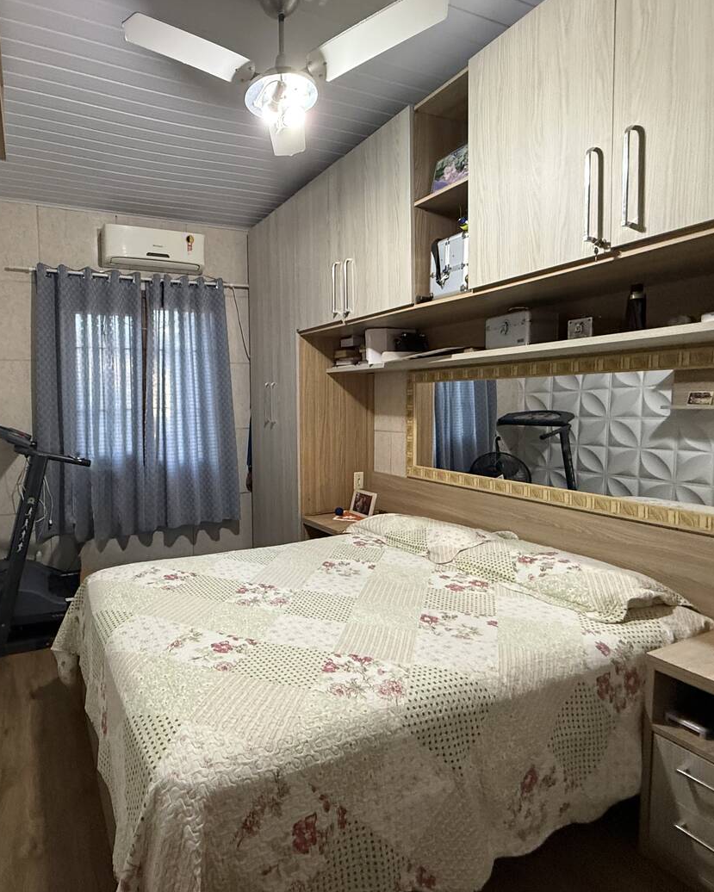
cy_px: 434
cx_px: 236
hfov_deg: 68.8
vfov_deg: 83.3
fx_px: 502
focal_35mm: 19
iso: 500
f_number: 2.2
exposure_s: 1/60
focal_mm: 2.22
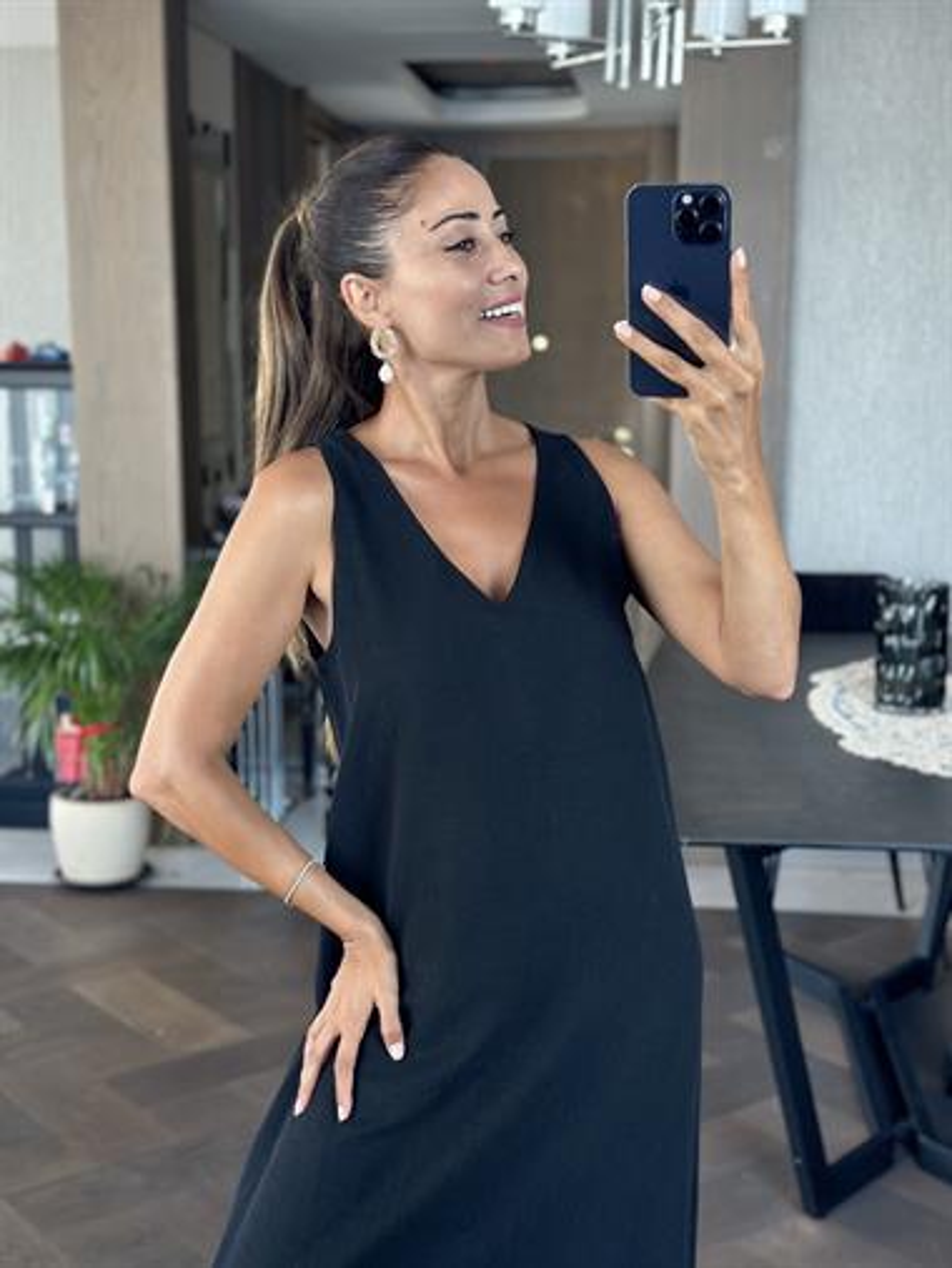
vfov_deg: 39.6
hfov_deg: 30.3
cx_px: 476
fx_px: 1759
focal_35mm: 48
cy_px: 634
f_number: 1.78
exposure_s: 1/60
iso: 160
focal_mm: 6.86
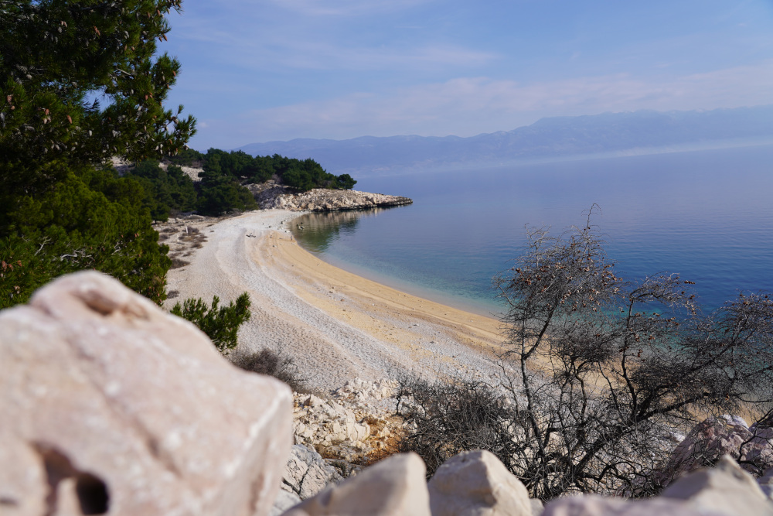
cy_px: 258
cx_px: 386
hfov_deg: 69.4
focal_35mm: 26
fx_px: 558
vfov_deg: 49.6
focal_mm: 26
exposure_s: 1/1000
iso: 100
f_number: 5
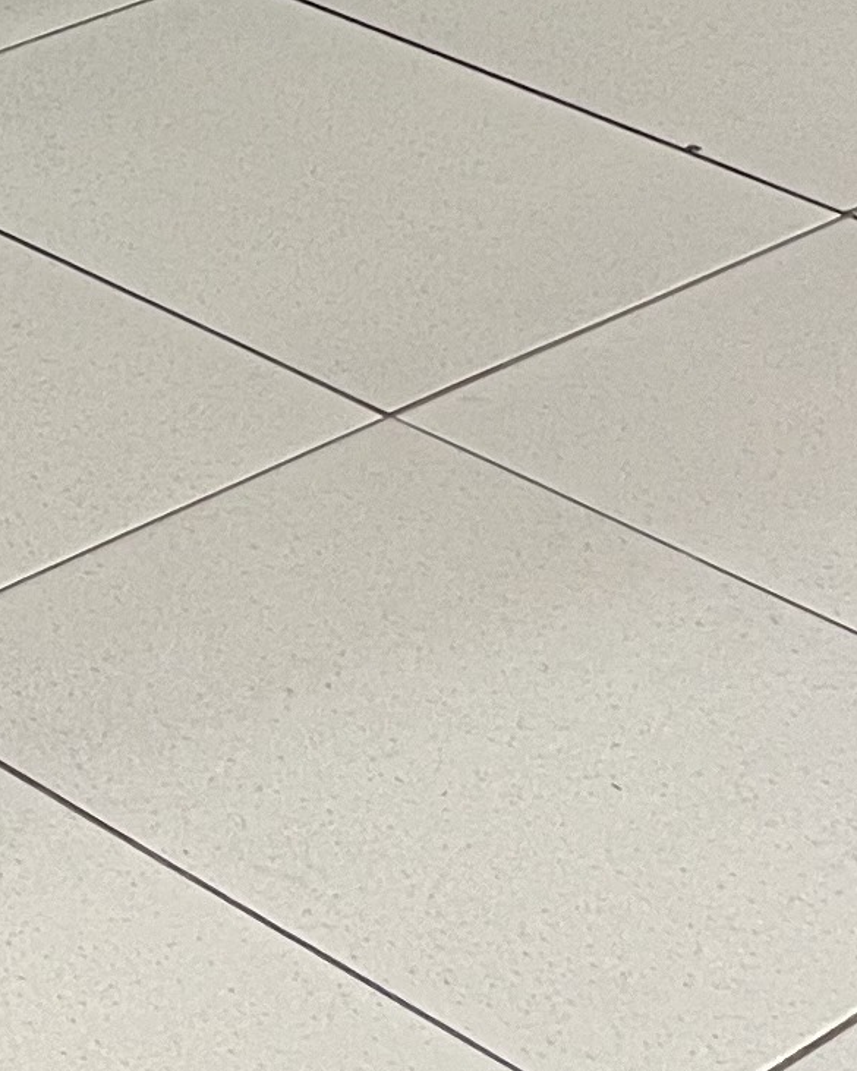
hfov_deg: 9.6
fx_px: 4438
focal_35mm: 140
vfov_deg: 12.3
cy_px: -1005
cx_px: -1296
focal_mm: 5.1
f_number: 1.6
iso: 160
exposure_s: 1/60
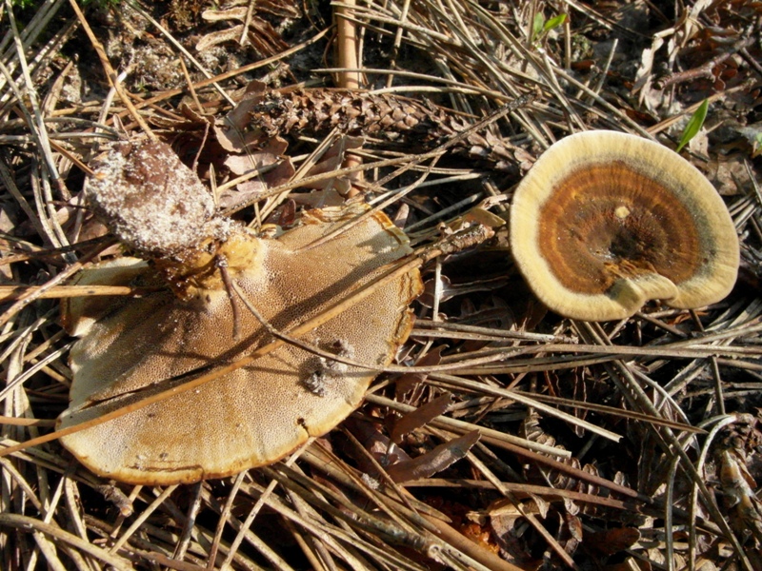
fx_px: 528
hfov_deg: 71.6
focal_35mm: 24
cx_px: 381
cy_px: 286
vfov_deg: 56.8
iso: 800
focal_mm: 5.2
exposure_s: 1/180
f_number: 6.7
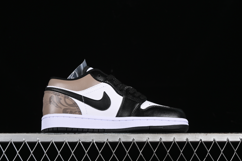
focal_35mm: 76
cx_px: 117
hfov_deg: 26.6
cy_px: 79
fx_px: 511
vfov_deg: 17.9
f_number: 7.1
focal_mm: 48
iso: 160
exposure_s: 1/160
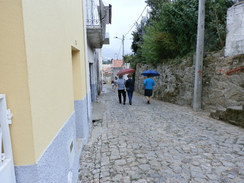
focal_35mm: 25
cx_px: 122
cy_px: 92
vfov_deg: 54.9
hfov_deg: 69.4
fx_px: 176
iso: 100
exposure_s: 1/160
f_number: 3
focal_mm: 4.5
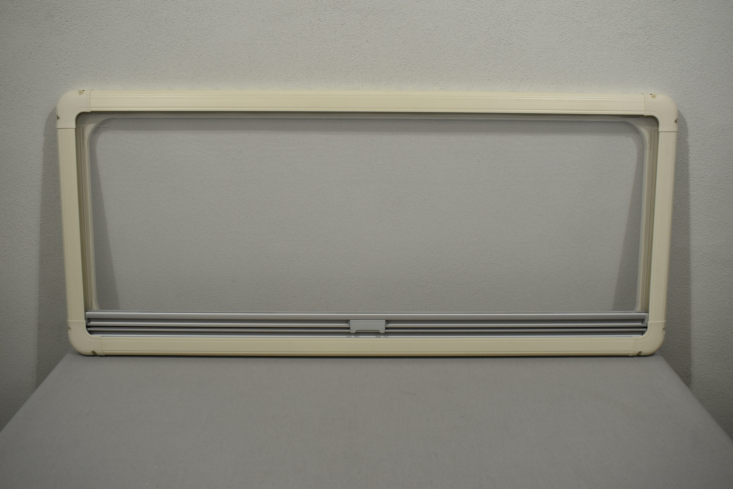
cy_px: 244
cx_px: 366
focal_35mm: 33
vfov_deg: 40.0
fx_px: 672
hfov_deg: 57.2
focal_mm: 22
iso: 250
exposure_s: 1/125
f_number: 5.6
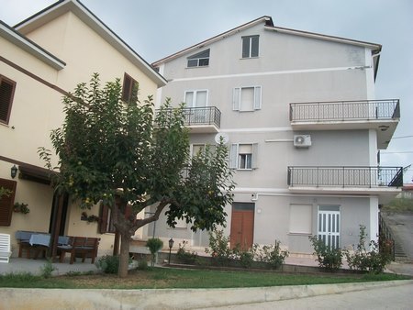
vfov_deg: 44.2
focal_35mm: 32
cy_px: 155
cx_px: 206
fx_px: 382
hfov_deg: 56.8
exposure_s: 1/320
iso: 80
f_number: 5.5
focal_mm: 5.7
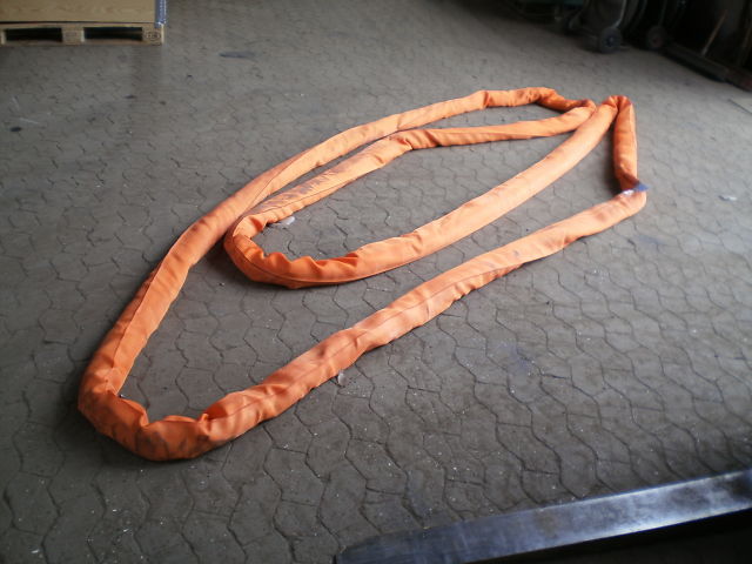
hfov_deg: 51.4
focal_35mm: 36
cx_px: 376
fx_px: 782
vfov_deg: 39.7
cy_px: 282
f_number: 3.1
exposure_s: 1/80
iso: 100
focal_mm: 6.3
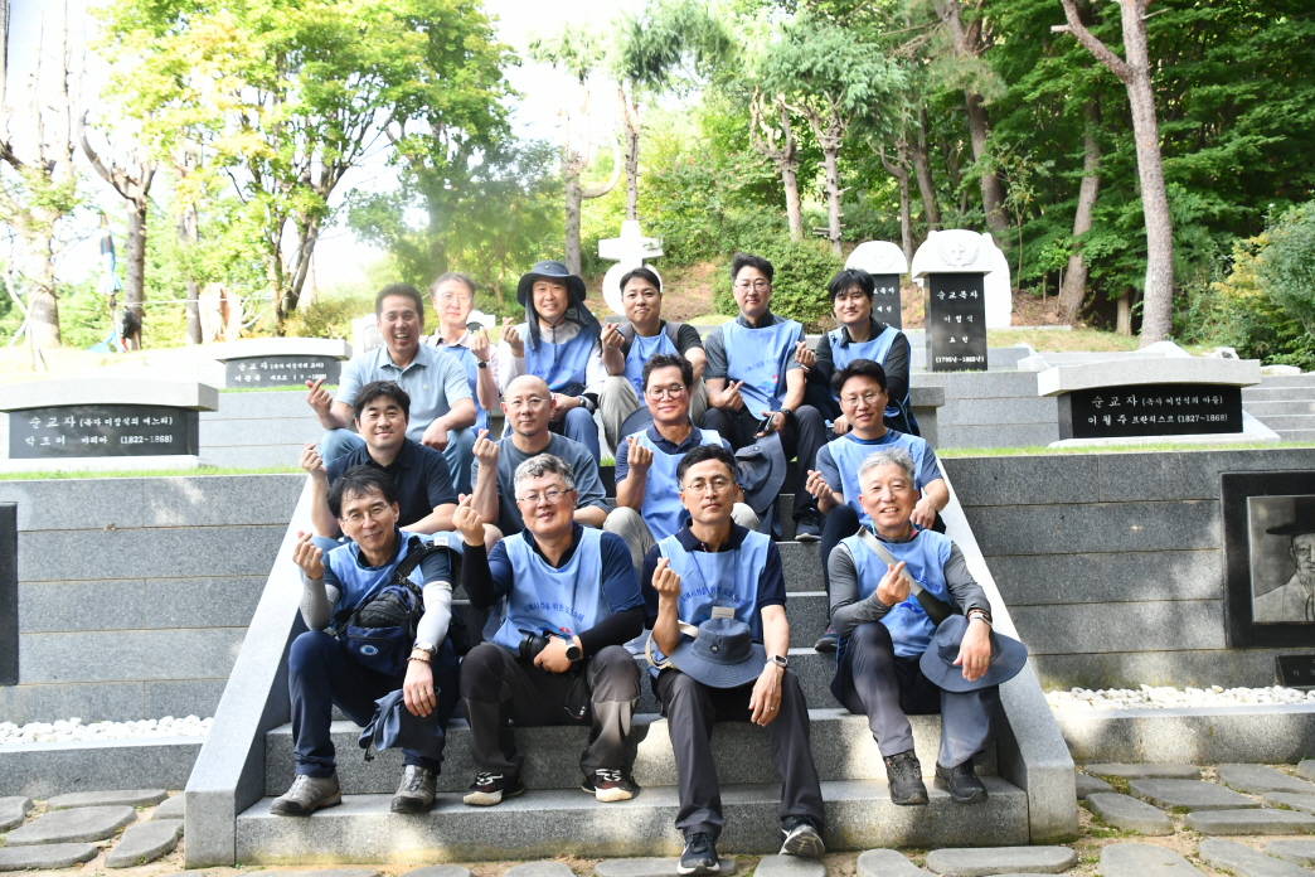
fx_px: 1205
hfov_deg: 57.2
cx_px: 658
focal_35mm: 33
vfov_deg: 40.0
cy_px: 438
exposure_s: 1/200
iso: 800
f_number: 7.1
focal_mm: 22
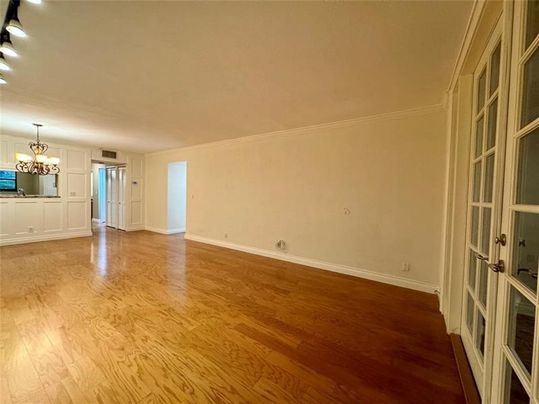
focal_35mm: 14
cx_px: 270
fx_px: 218
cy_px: 202
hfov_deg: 102.1
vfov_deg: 85.7
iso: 320
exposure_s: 1/60
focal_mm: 2.22
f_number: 2.2
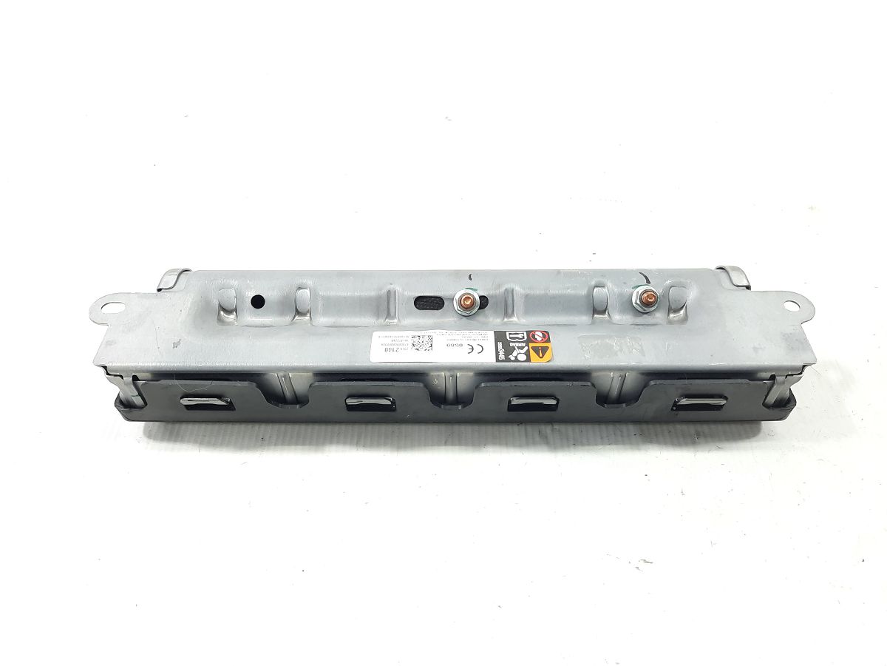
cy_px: 333
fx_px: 641
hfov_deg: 69.4
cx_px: 444
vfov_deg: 54.9
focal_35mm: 25
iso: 64
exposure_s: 1/50
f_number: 2
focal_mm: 4.6
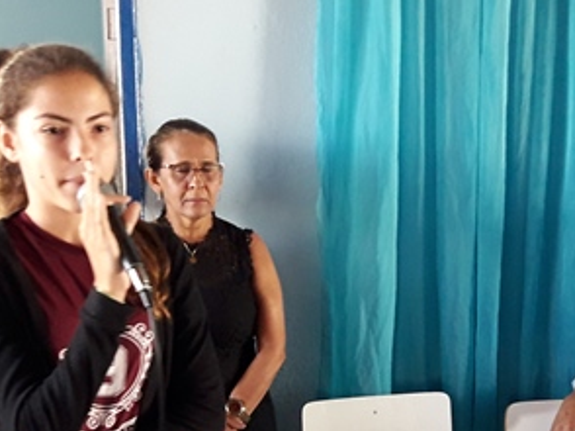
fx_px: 1012
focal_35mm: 61
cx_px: 360
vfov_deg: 23.7
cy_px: 325
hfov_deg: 31.6
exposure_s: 1/30
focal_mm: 3.7
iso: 160
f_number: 1.9
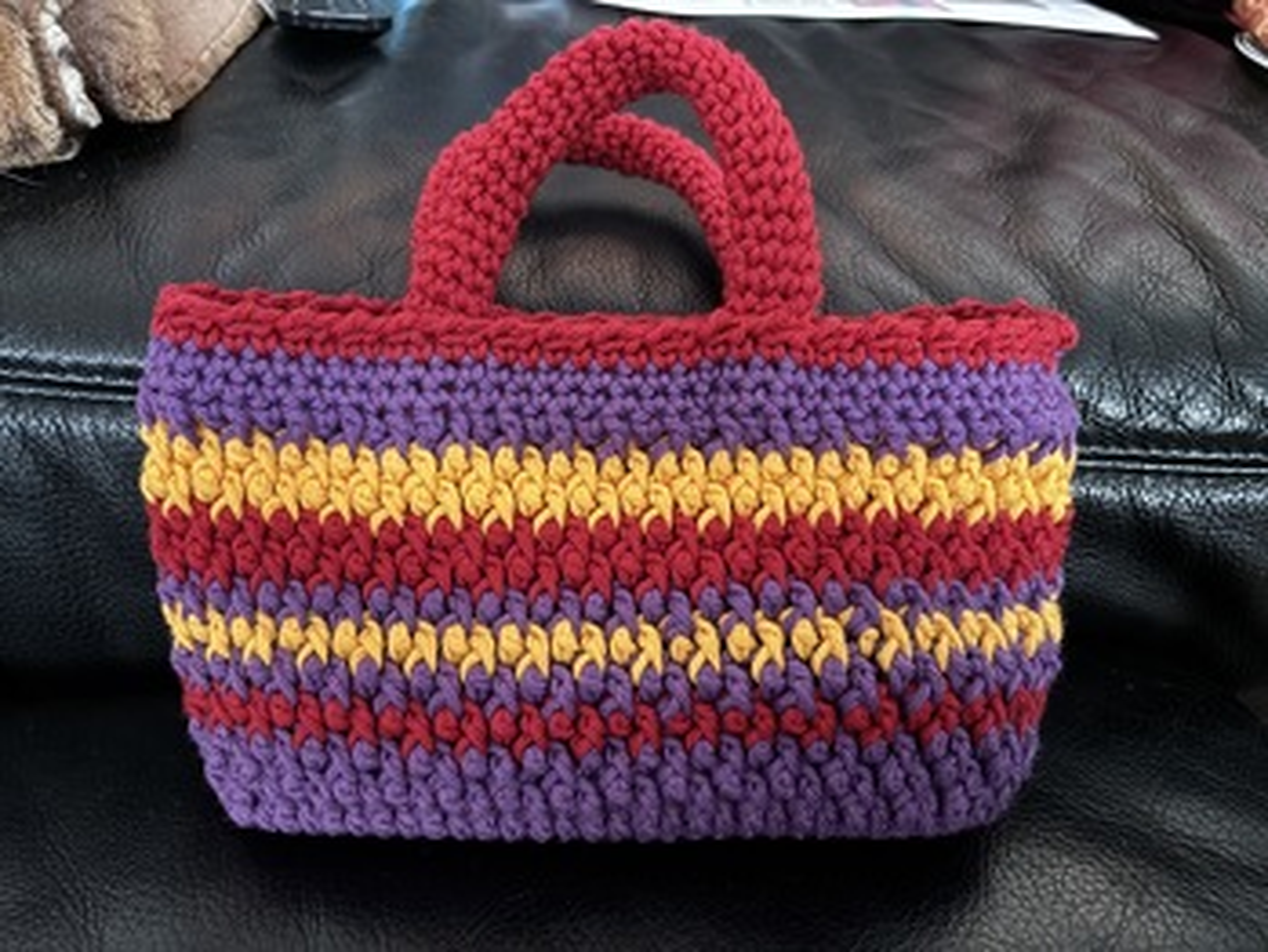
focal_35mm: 26
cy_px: 476
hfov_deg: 67.3
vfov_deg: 53.1
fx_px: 953
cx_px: 634
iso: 640
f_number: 1.6
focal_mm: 5.96
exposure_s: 1/14
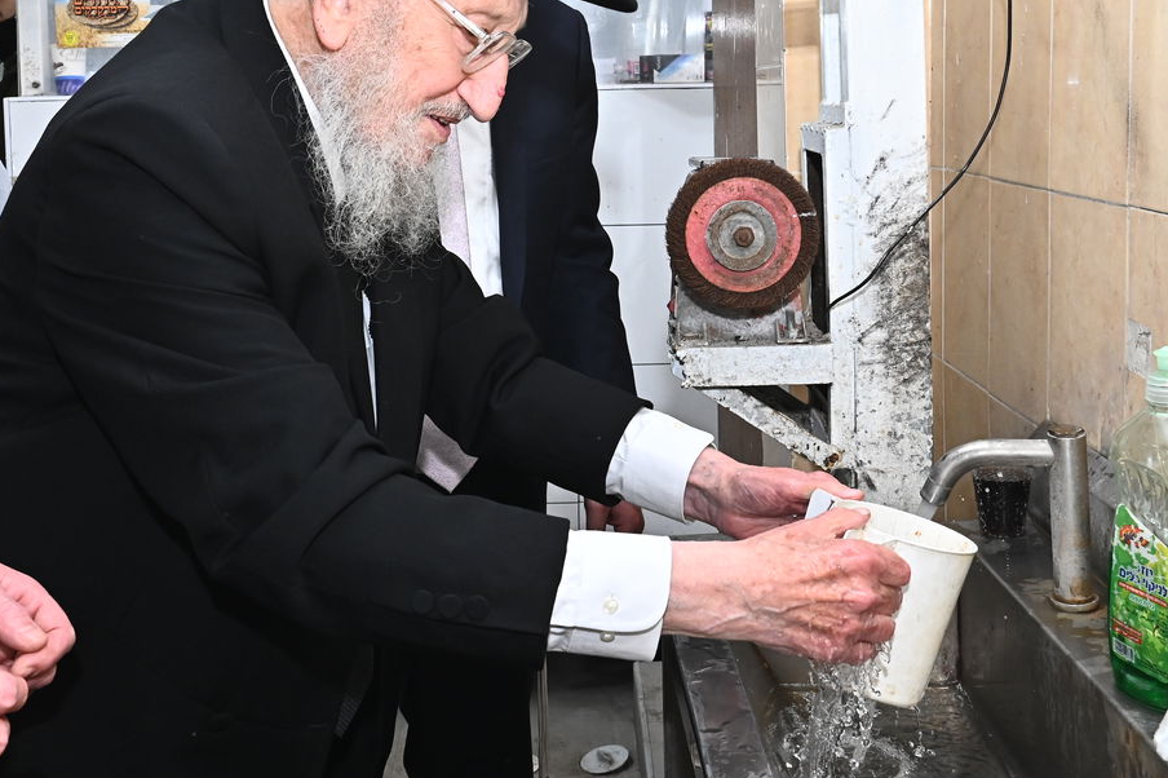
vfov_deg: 27.7
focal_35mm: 48
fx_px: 1557
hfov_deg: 41.1
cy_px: 196
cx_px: 565
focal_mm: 31
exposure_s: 1/200
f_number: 13
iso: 2500
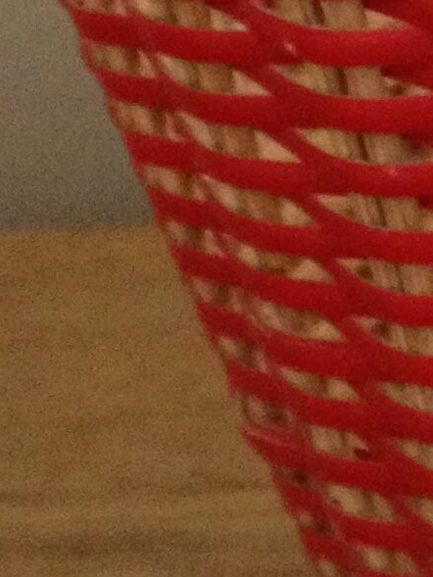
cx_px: 778
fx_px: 3234
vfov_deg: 10.0
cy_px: -143
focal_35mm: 194
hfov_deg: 7.4
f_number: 2.4
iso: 320
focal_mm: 4.28
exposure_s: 1/20
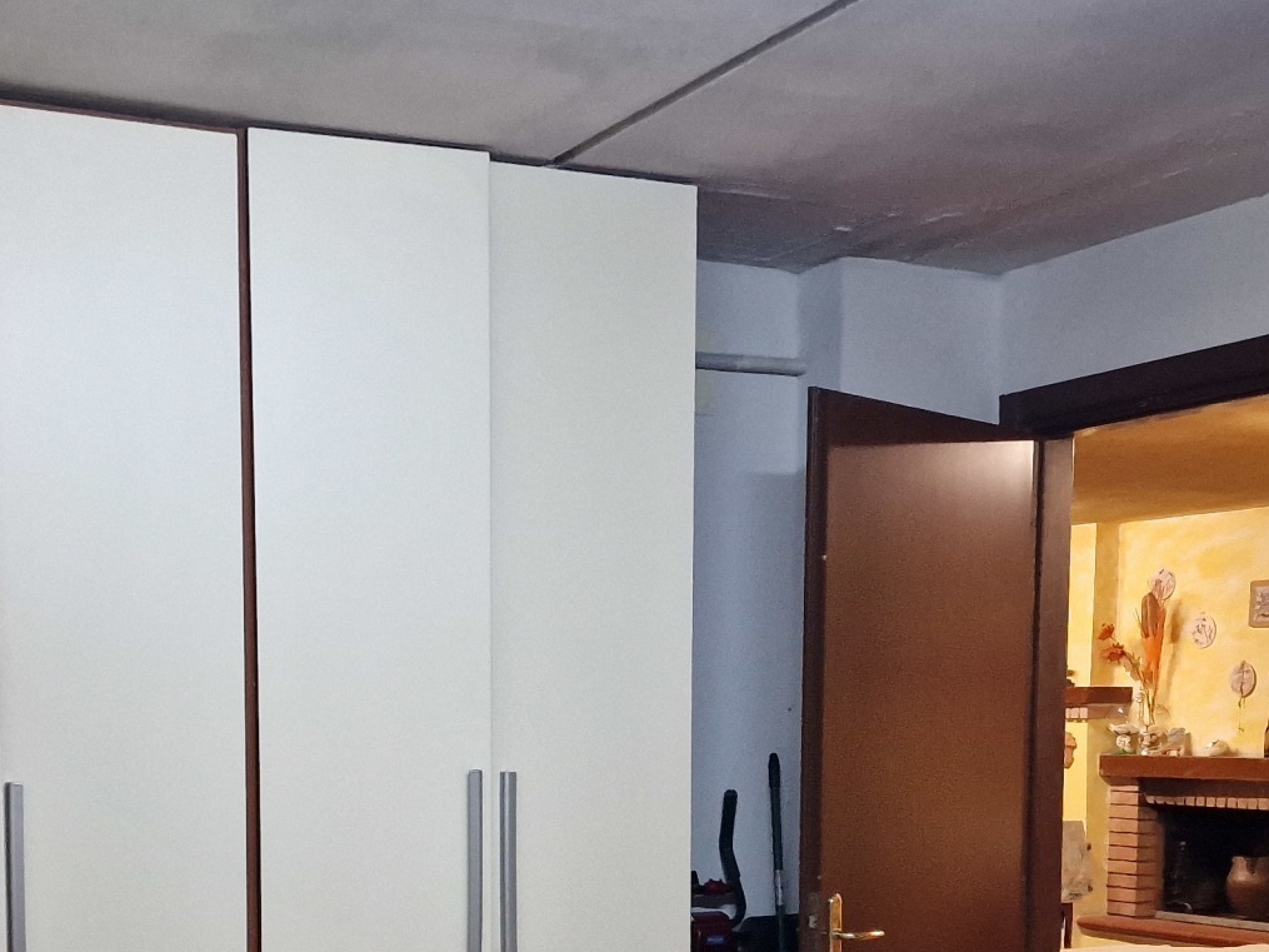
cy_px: 907
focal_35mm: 58
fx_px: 2126
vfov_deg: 24.3
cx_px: 544
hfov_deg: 33.2
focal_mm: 6.4
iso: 800
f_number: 1.8
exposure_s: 1/100
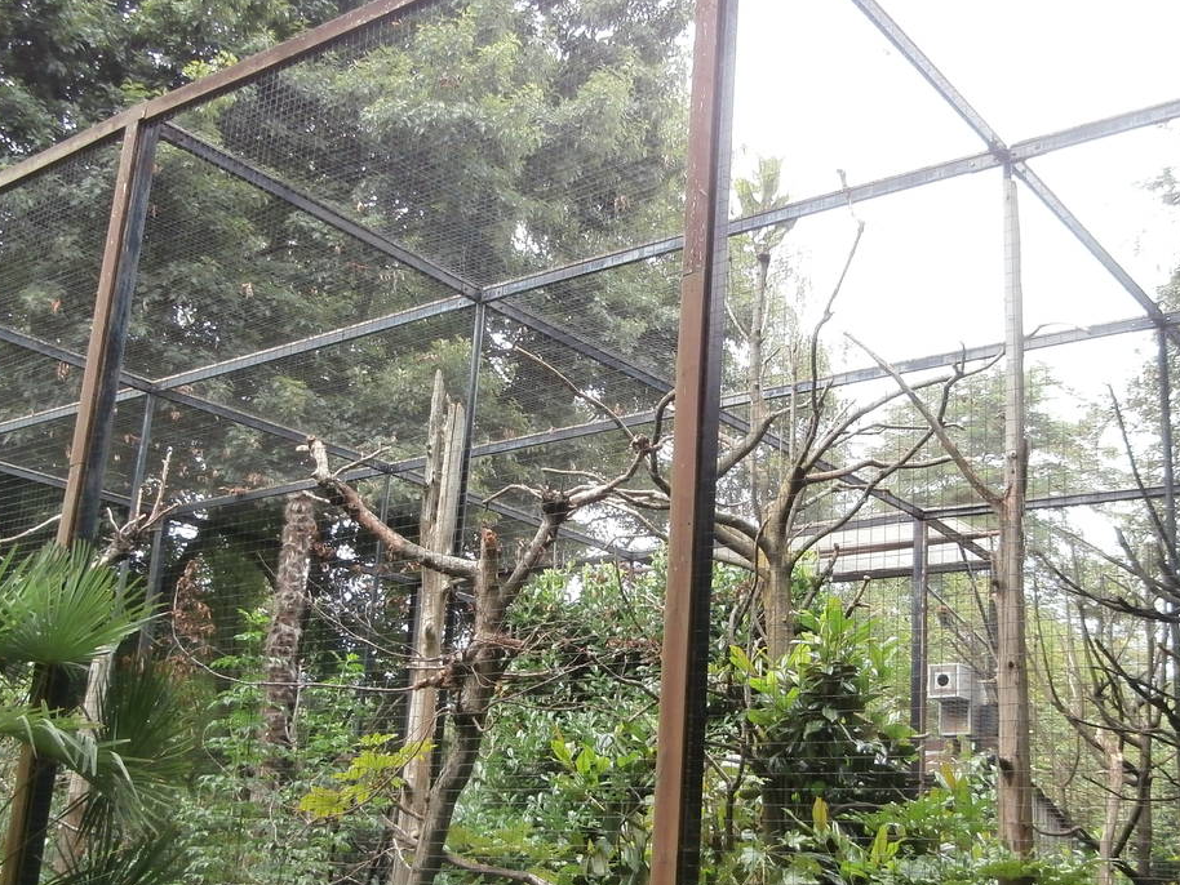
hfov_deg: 44.7
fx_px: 1432
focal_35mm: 42
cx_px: 647
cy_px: 510
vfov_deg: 34.3
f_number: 3
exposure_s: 1/125
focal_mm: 4.2
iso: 100
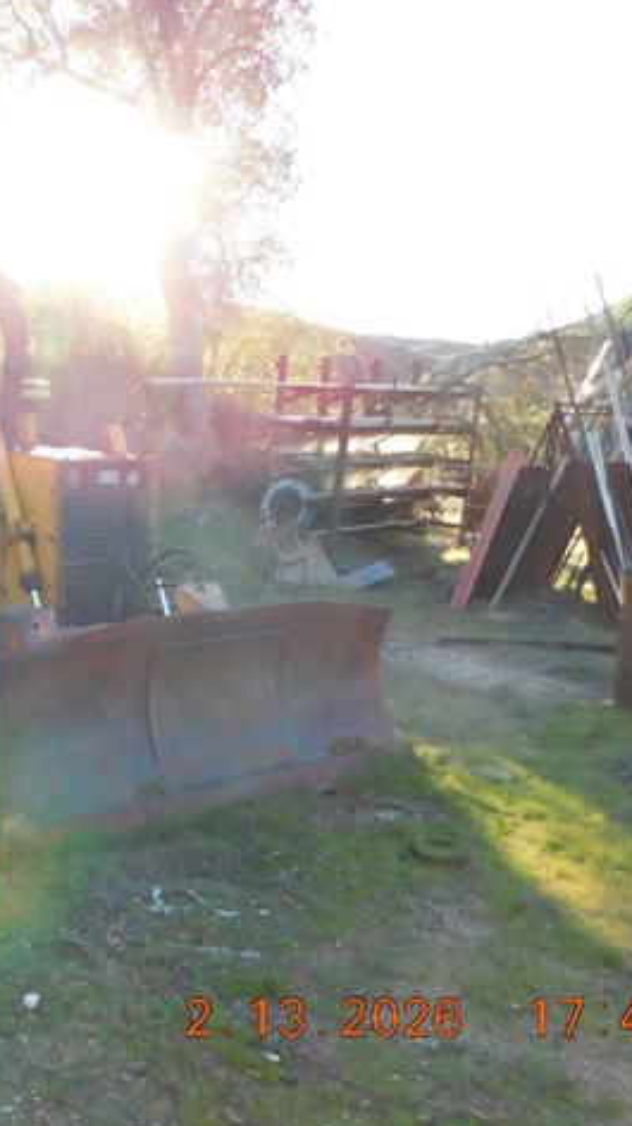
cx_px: 12
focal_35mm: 34
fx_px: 1014
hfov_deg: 32.1
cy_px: 565
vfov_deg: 58.0
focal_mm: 4
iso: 125
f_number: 3
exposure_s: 1/200
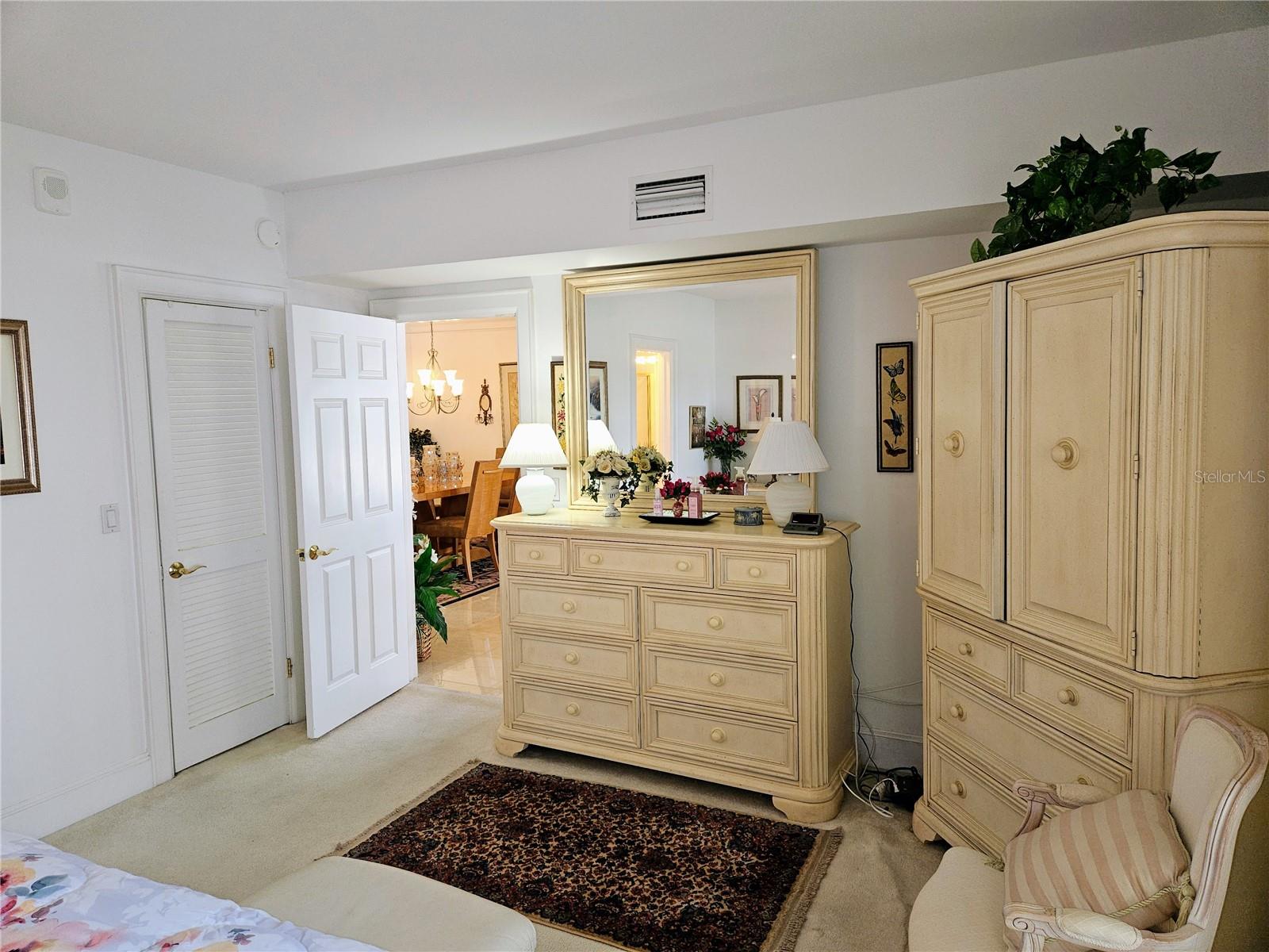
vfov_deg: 58.9
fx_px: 843
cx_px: 634
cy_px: 476
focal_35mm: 23
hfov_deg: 73.9
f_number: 1.8
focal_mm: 5.4
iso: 80
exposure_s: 1/60
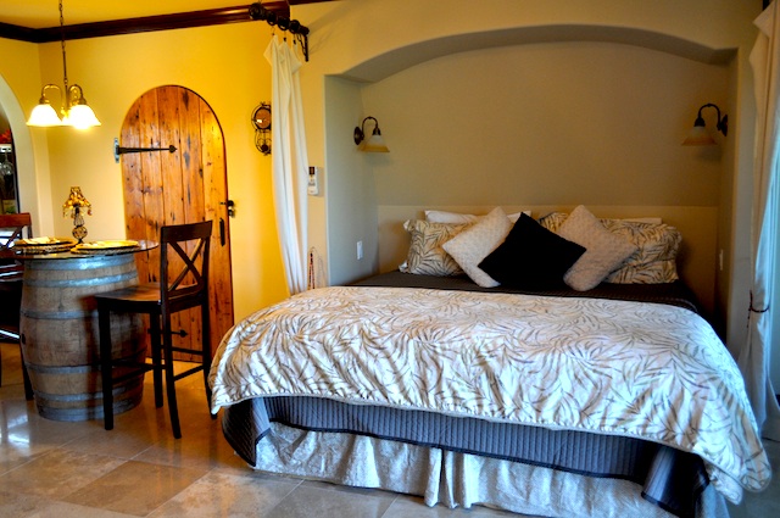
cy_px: 259
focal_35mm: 33
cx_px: 390
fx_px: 714
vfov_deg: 39.9
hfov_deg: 57.3
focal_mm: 22
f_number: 4
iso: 560
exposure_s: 1/60
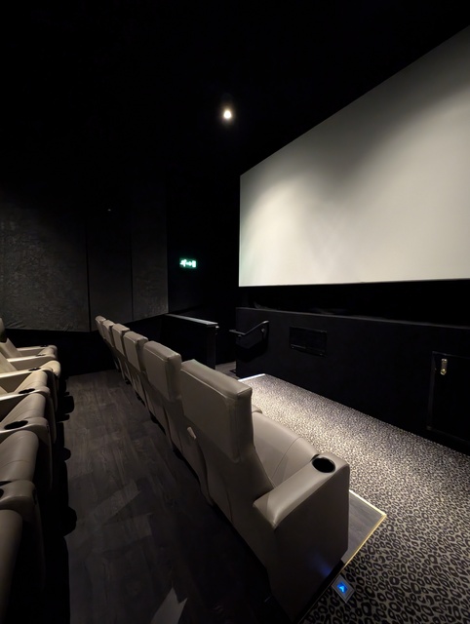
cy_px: 312
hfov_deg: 94.6
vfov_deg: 110.5
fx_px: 217
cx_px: 235
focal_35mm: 12
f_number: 1.95
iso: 3584
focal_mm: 2.23
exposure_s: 1/15
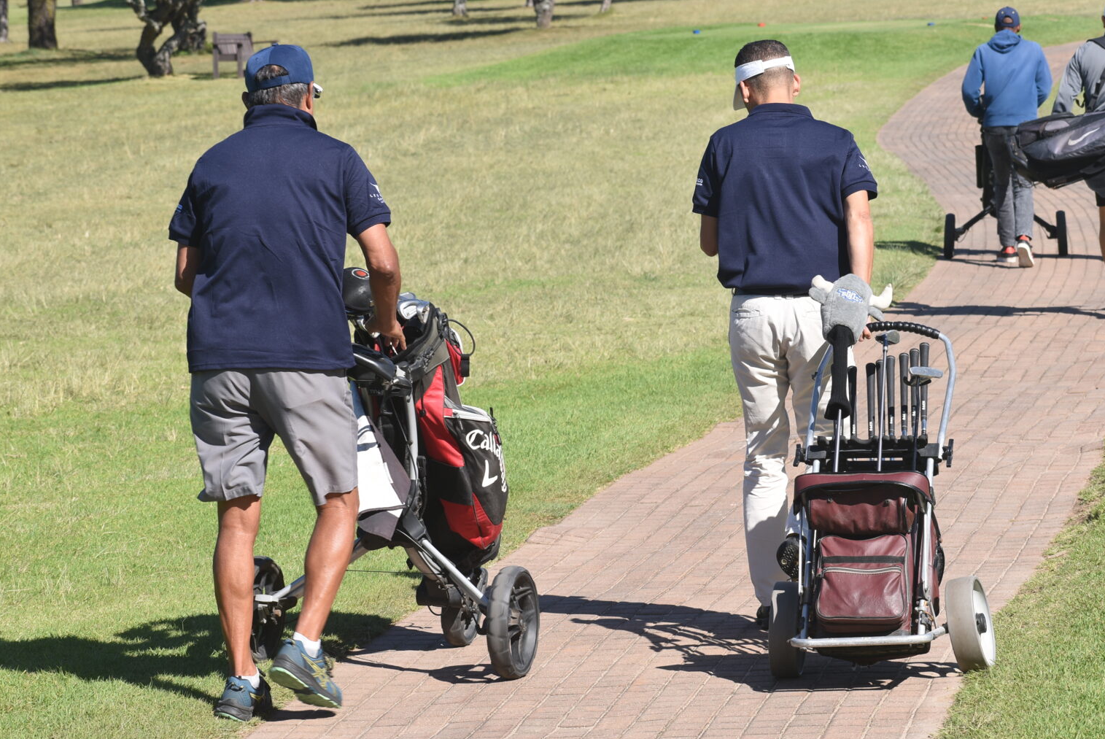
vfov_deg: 9.2
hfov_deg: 13.8
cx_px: 558
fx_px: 4577
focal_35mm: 149
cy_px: 374
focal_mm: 98
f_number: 9
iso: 100
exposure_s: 1/200
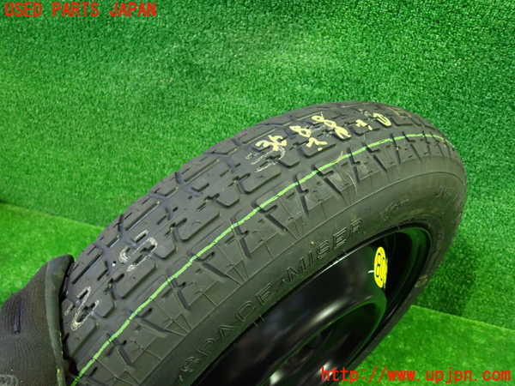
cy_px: 193
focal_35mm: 30
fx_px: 446
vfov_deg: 46.8
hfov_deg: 60.0
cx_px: 258
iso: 800
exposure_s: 1/30
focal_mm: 5.4
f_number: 2.3
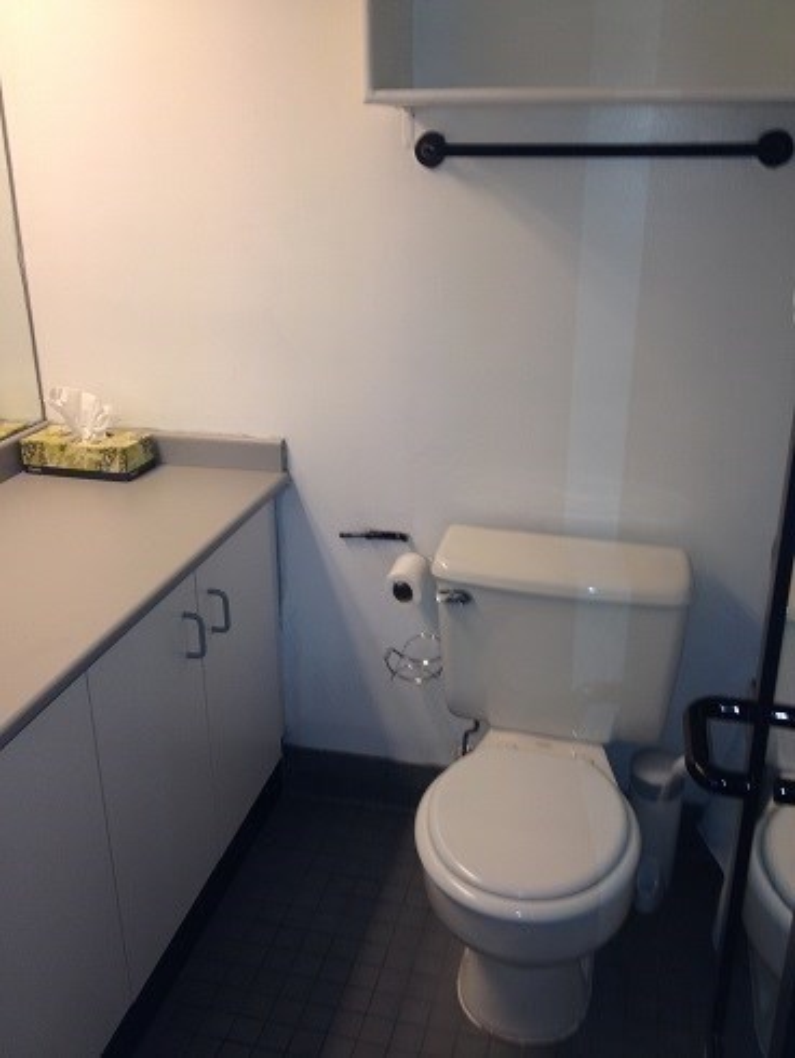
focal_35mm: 35
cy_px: 529
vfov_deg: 52.6
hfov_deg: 40.7
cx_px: 398
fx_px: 1071
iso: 50
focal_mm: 4.28
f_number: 2.4
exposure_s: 1/21
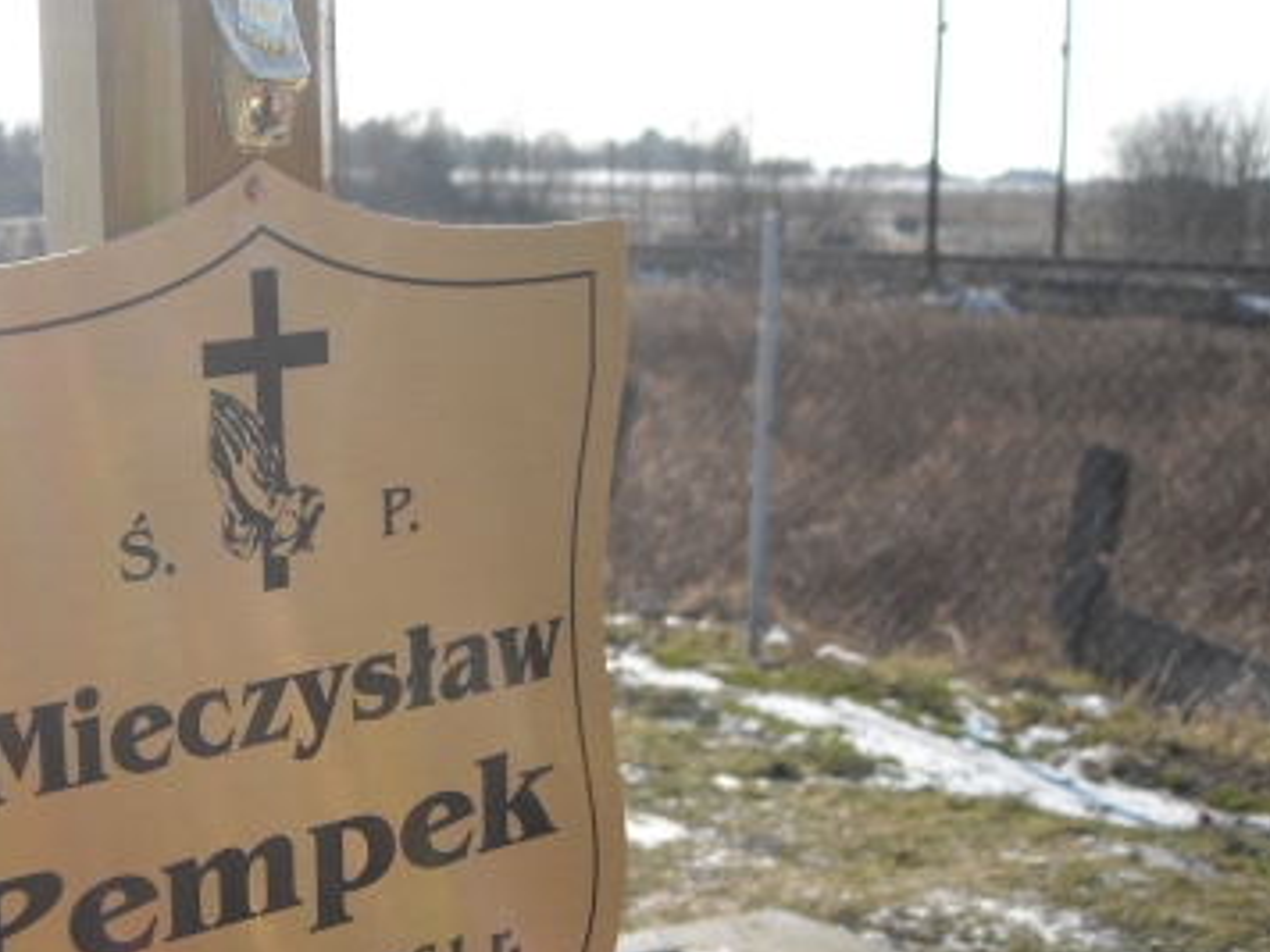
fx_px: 2311
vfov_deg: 23.2
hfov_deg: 29.6
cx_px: 153
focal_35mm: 63
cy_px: 592
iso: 64
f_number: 5.6
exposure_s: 1/154
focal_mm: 5.7
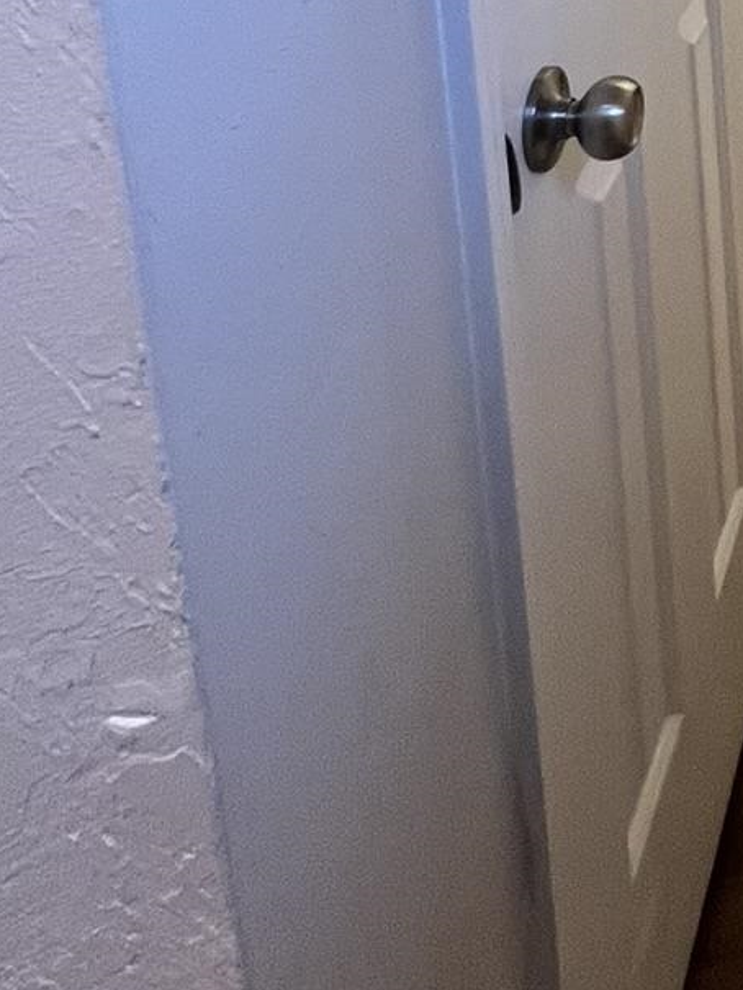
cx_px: 1170
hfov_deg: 24.2
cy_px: -344
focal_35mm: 44
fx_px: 1259
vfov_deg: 31.4
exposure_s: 1/60
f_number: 1.8
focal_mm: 1.57
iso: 125
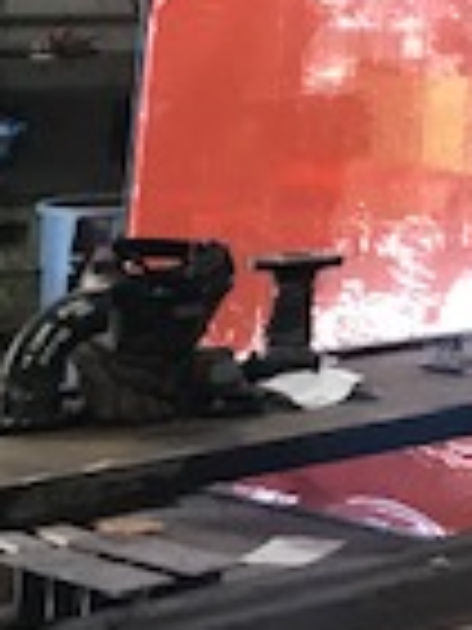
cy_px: -320
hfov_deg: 9.8
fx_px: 2327
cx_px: 1241
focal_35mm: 128
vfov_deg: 14.4
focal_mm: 3.99
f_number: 1.8
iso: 32
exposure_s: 1/30
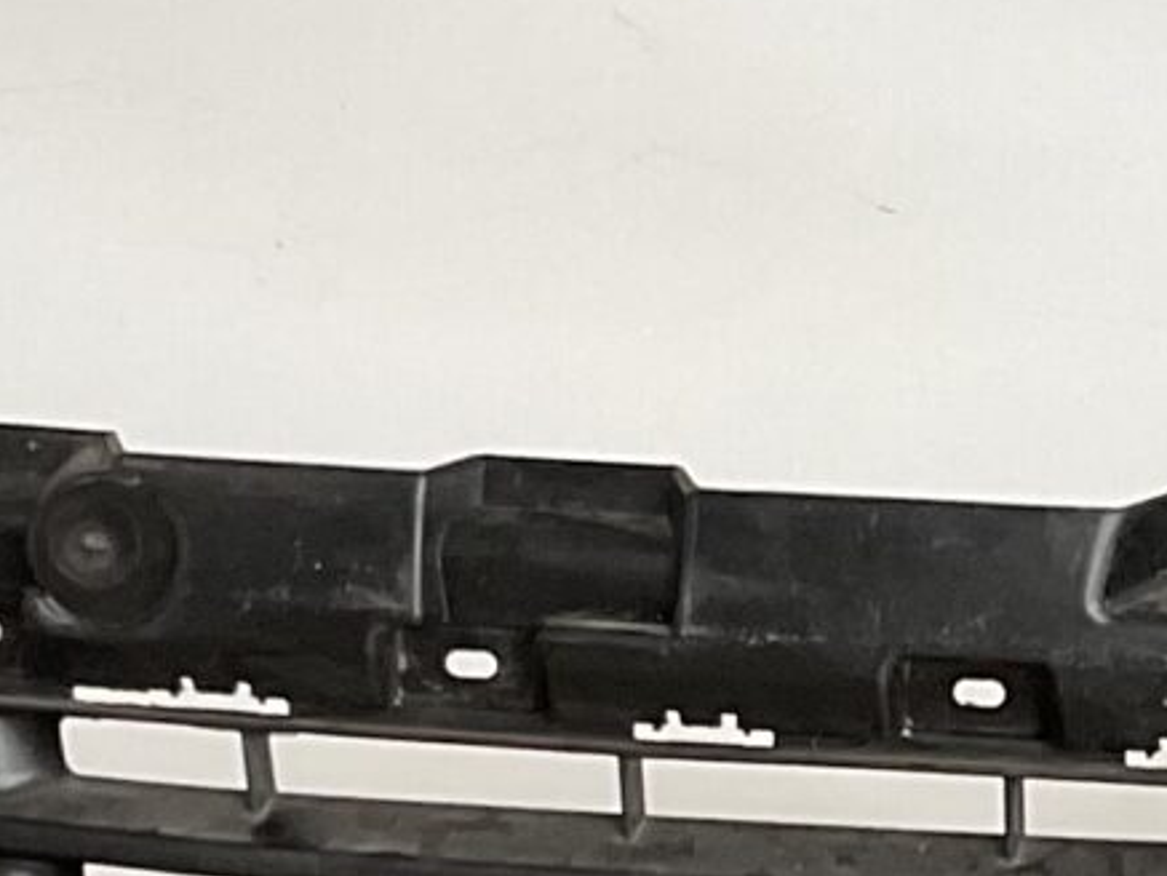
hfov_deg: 11.4
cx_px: 1362
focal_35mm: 170
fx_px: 5733
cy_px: 772
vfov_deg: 8.7
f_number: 1.8
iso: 40
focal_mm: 3
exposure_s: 1/50
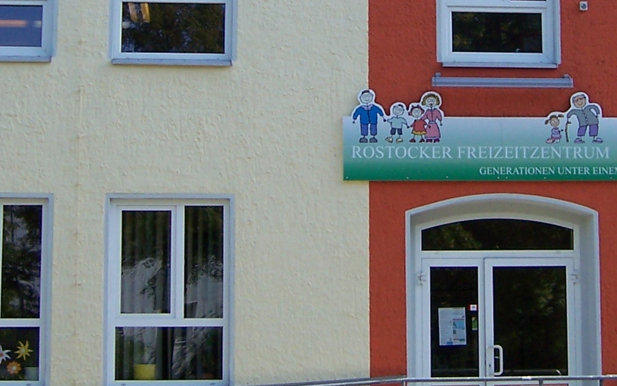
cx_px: 455
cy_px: 60
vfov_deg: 14.0
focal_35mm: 93
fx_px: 1564
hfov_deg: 22.1
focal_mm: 6
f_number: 3
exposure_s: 1/750
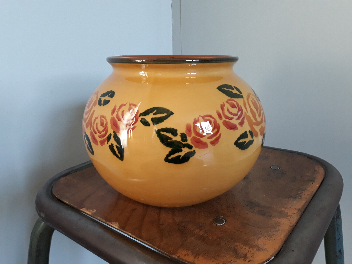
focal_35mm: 27
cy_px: 132
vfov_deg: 51.4
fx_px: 275
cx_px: 176
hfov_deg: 65.3
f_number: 1.7
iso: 160
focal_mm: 3.71
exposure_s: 1/50
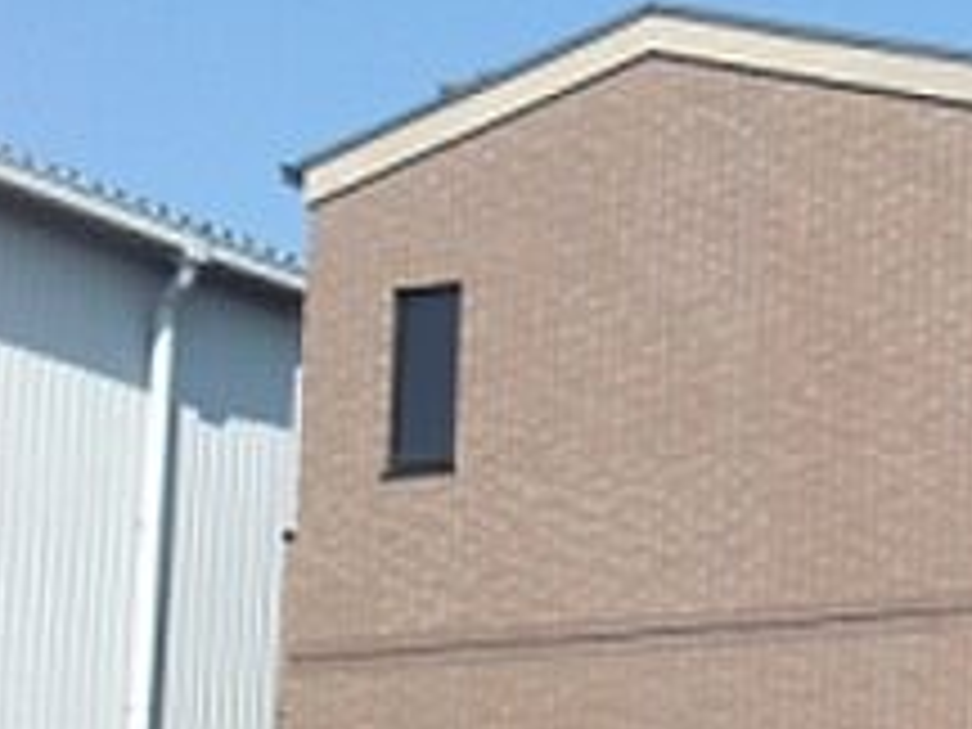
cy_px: 814
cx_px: 1382
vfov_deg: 9.7
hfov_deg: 12.5
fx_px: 4240
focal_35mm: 151
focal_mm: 8.44
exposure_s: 1/250
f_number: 6.4
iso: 64
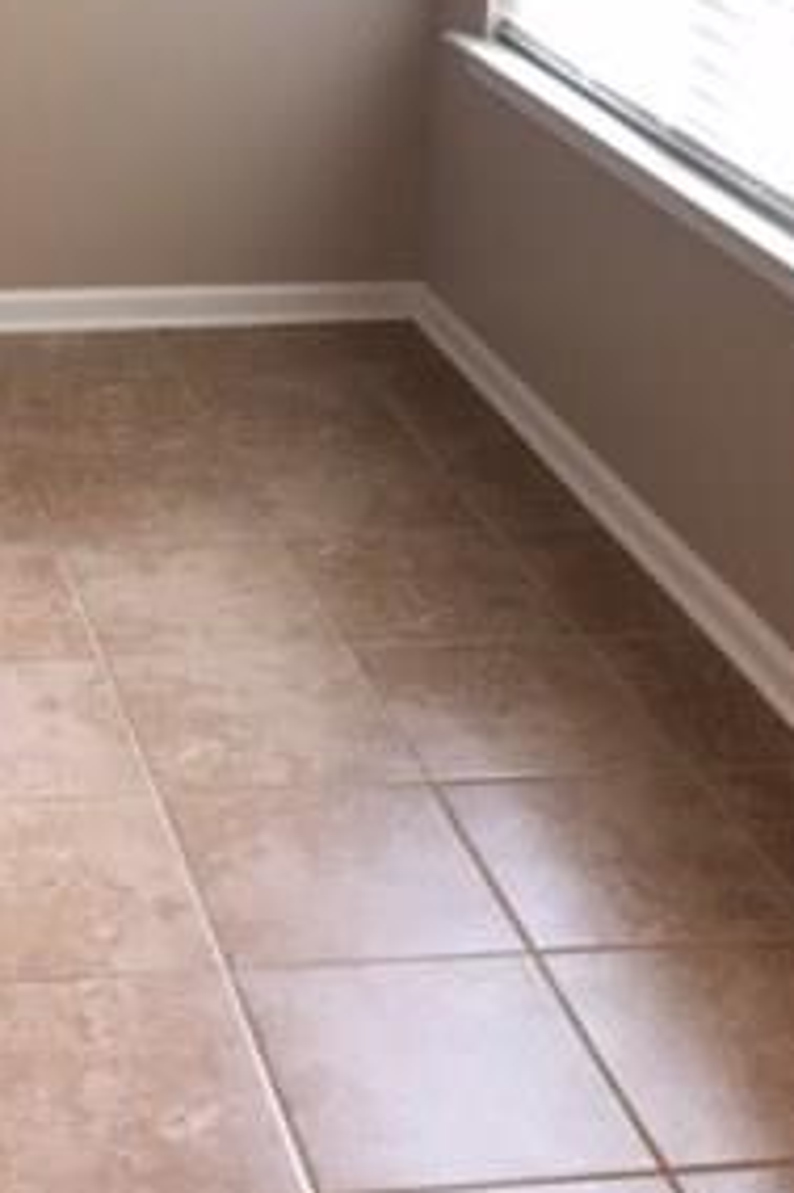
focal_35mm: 68
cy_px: -55
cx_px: -17
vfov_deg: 27.6
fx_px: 2252
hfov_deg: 19.4
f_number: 2.2
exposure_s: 1/30
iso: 100
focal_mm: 4.15
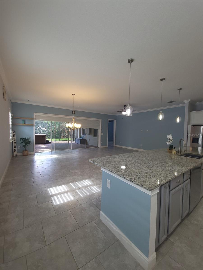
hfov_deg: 89.9
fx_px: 102
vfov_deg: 106.2
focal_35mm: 13
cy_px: 135
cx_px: 102
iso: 80
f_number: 2.2
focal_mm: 2.2
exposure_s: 1/30
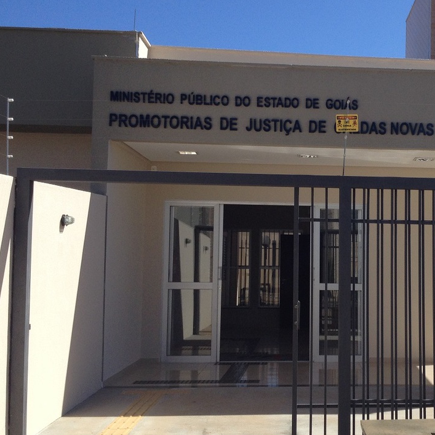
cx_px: 368
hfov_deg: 26.6
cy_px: 204
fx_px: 896
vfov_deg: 27.3
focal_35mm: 63
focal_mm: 4.28
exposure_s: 1/1842
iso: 50
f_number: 2.4
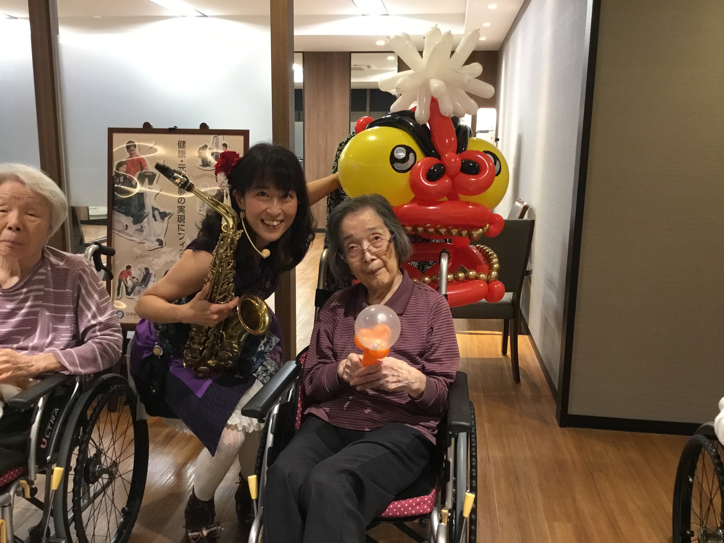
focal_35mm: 31
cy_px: 272
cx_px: 362
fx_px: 648
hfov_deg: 58.4
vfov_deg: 45.4
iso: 160
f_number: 2.4
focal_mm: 3.3
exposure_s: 1/30
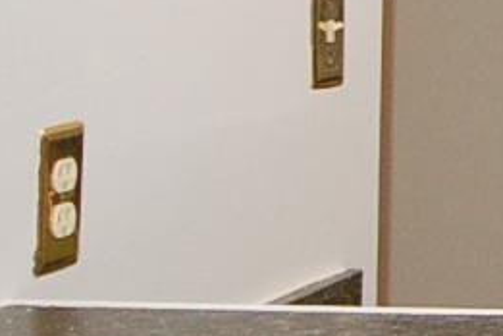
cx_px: 1199
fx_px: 2052
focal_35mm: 147
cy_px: -189
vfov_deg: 9.1
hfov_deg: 11.6
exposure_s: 1/60
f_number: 5.6
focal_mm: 17
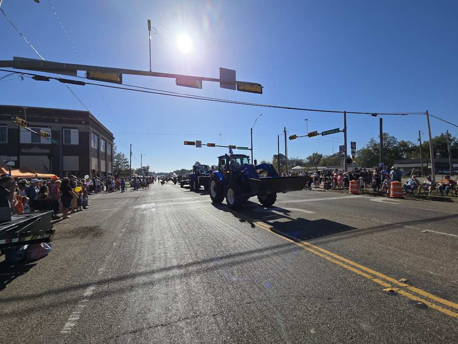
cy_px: 172
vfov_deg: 89.9
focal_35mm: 13
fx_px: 172
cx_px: 229
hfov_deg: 106.2
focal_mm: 2.2
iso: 50
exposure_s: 1/4291
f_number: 2.2
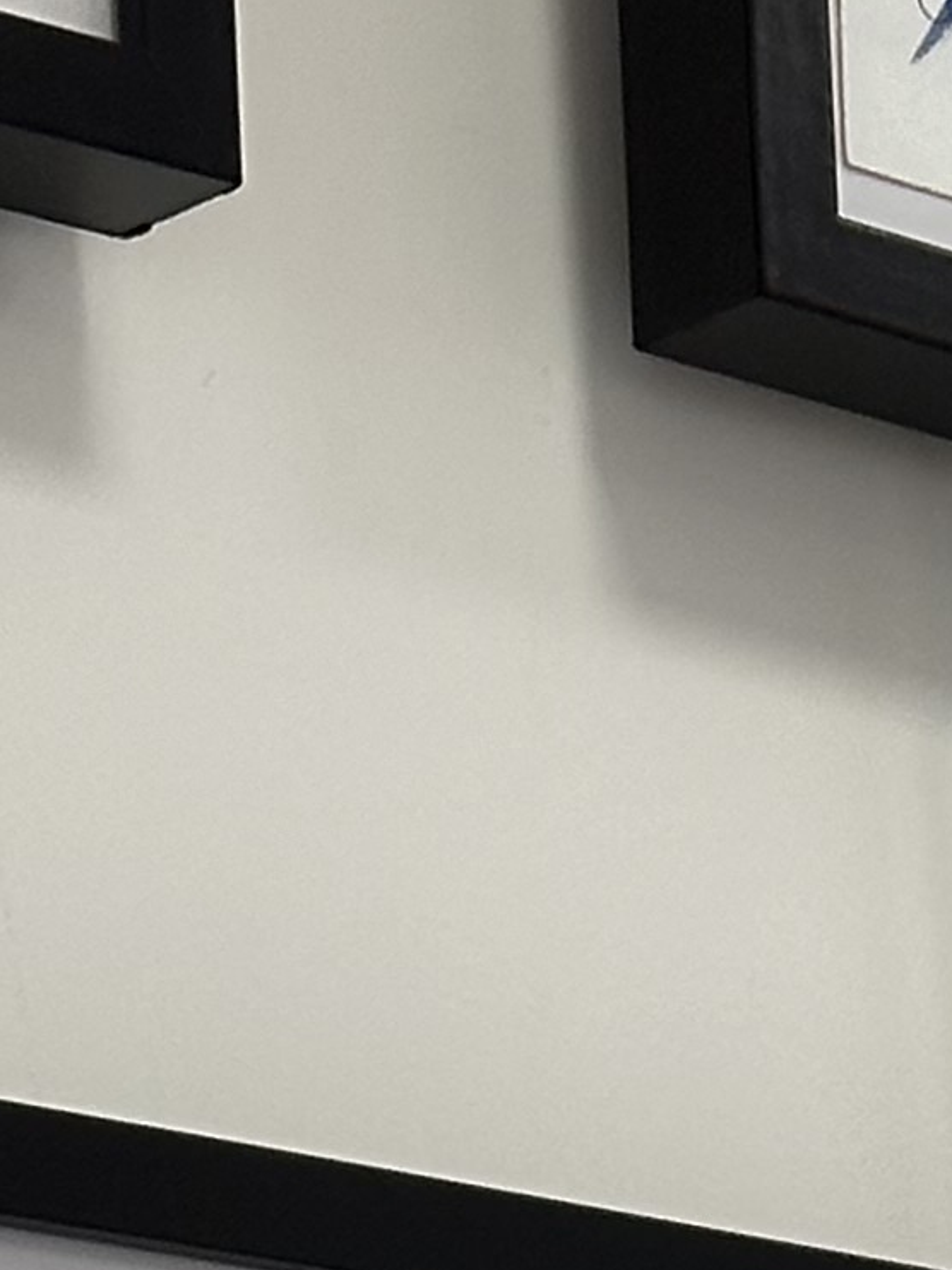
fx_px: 9576
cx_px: 1959
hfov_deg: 5.6
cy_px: 2884
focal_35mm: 261
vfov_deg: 7.2
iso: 80
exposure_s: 1/100
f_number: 1.78
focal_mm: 6.86
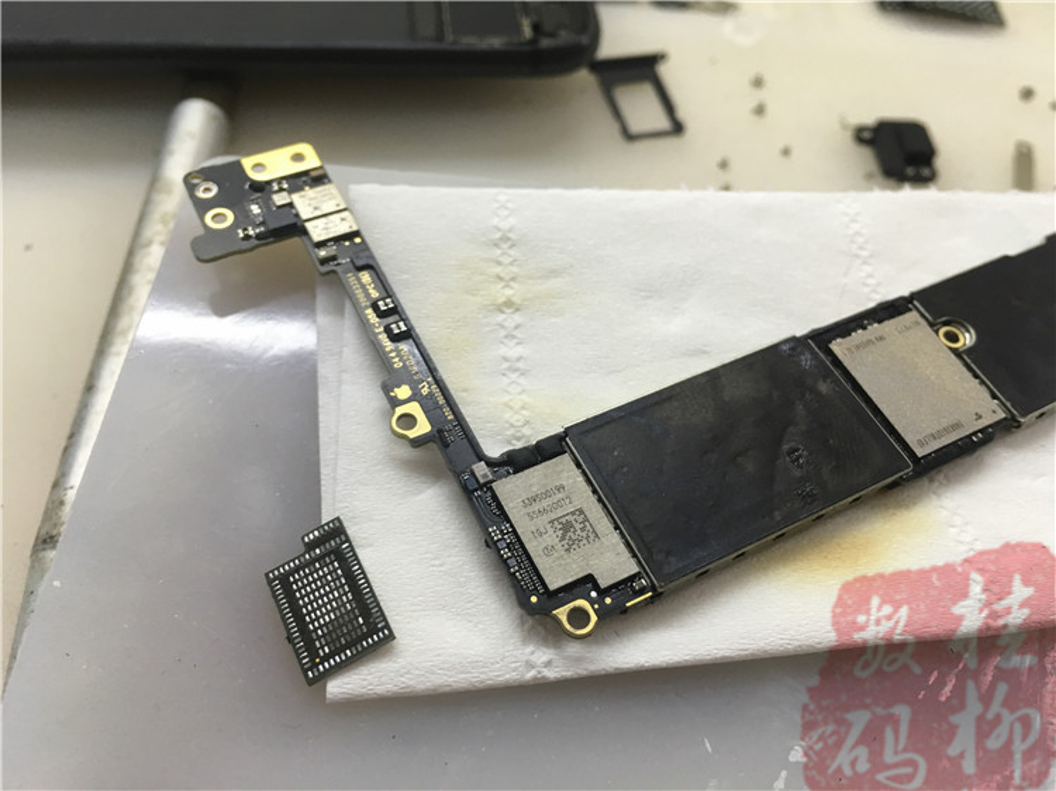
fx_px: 884
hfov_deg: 61.7
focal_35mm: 29
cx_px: 528
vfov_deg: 48.2
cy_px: 396
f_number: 2.2
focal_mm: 4.15
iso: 40
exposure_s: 1/33
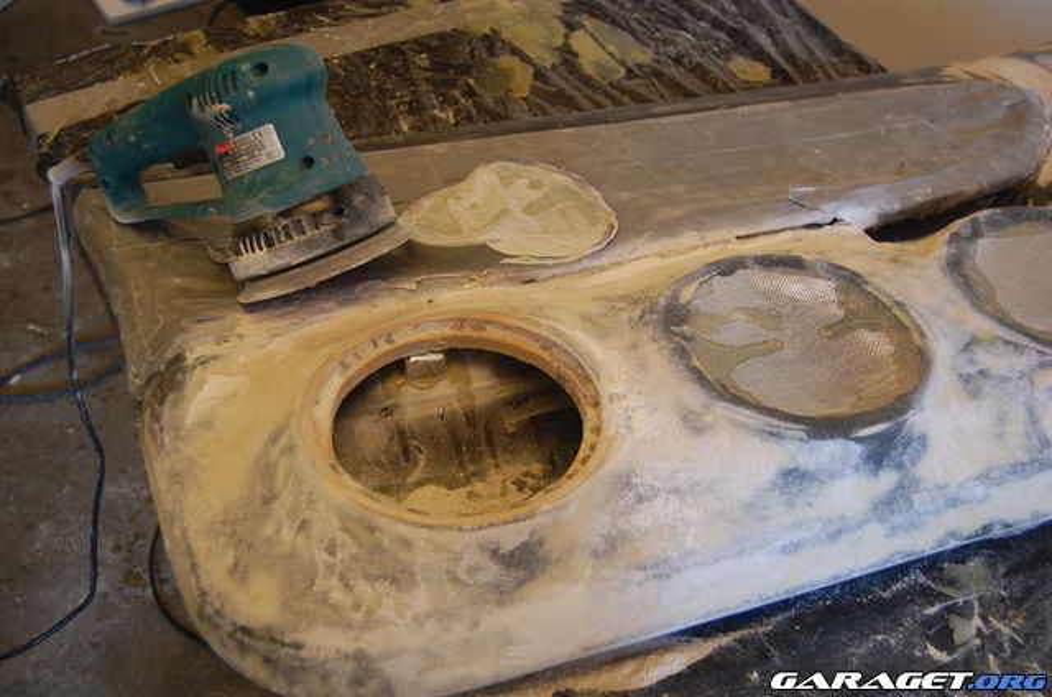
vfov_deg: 34.1
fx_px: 1137
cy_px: 348
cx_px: 526
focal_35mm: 39
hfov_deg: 49.6
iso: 400
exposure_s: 1/30
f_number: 4
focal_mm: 26
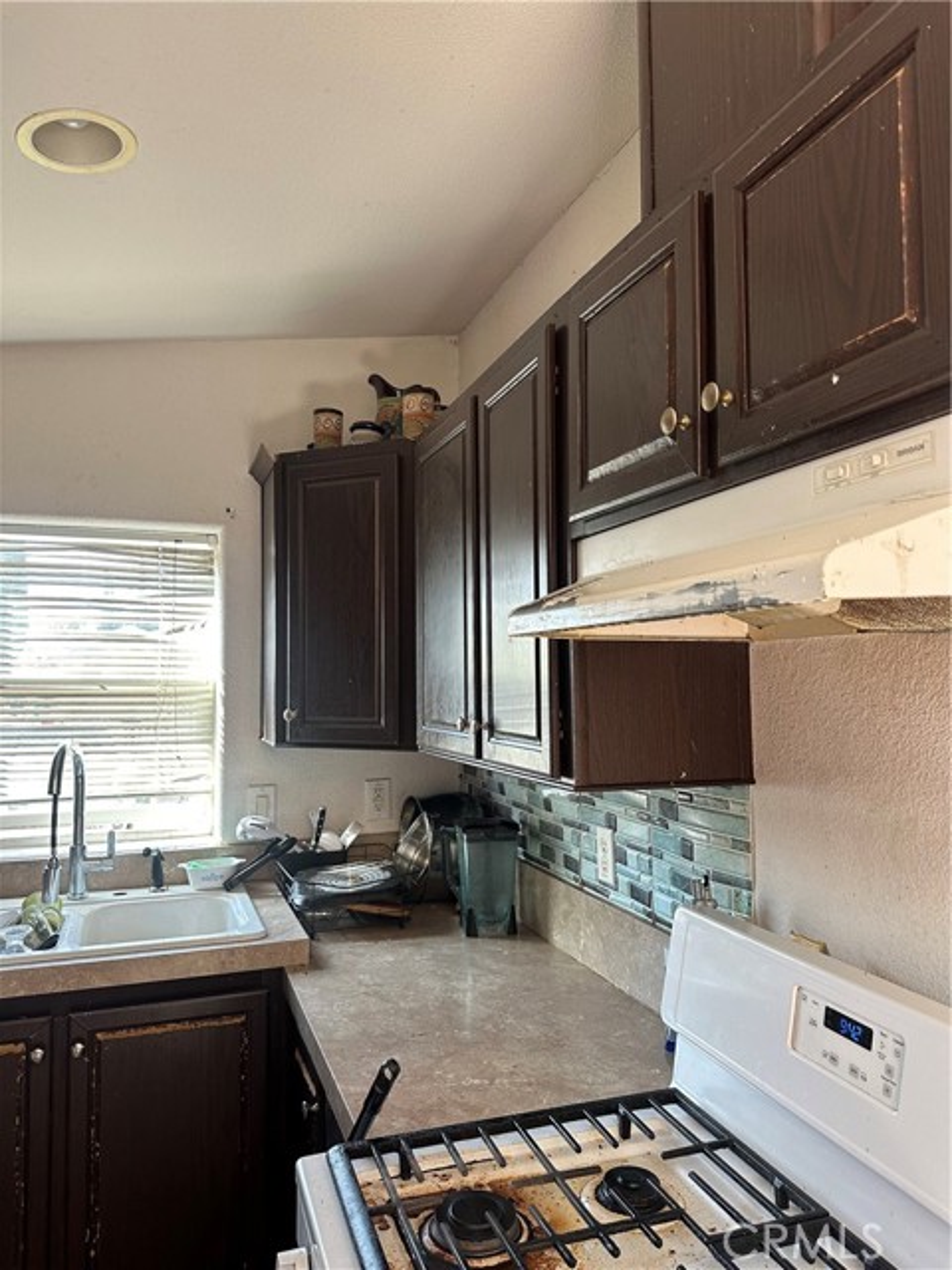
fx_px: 880
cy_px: 635
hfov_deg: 56.8
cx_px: 476
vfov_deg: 71.6
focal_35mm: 24
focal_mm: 6.86
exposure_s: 1/121
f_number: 1.78
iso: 160
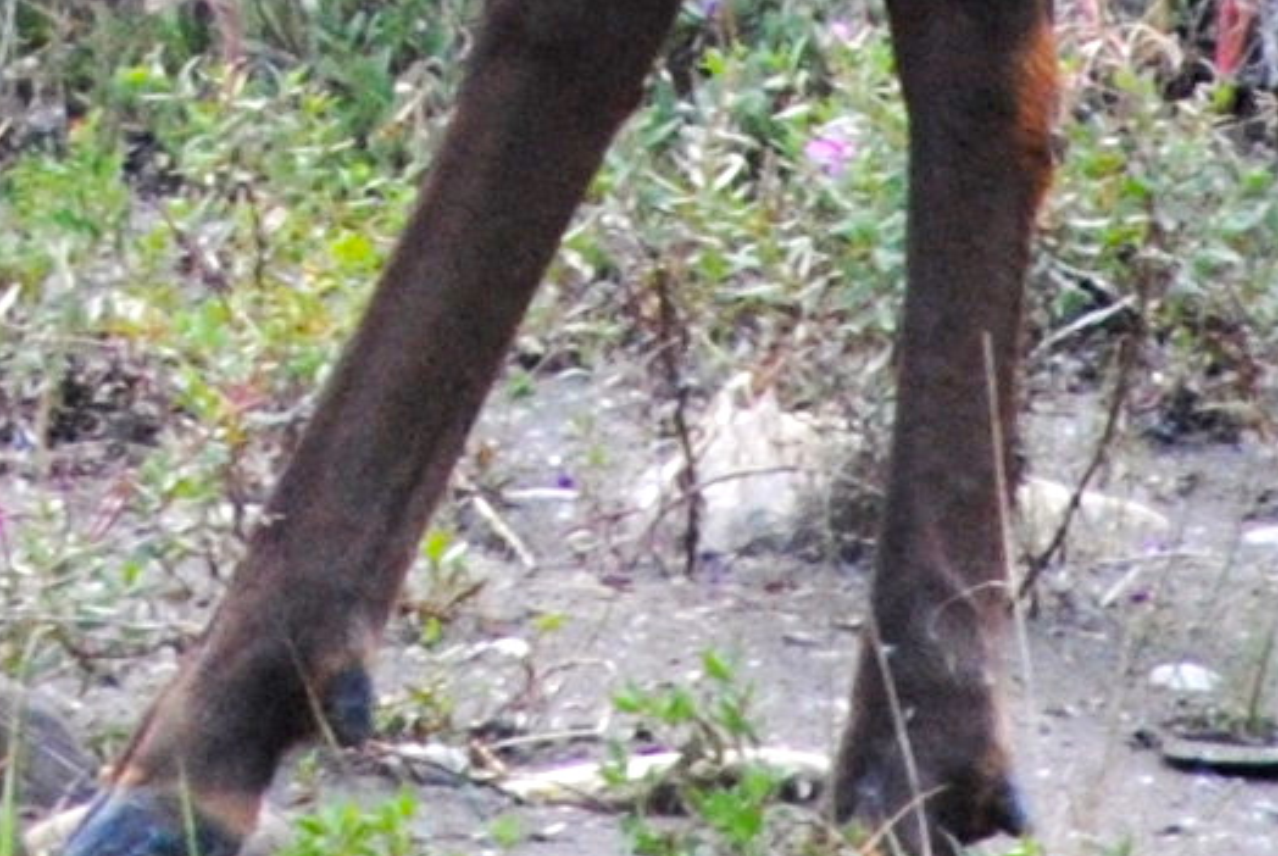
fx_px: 78849
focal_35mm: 2218
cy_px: -1683
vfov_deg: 0.6
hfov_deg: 0.9
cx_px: -573
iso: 400
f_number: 5.6
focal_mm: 200
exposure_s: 1/500
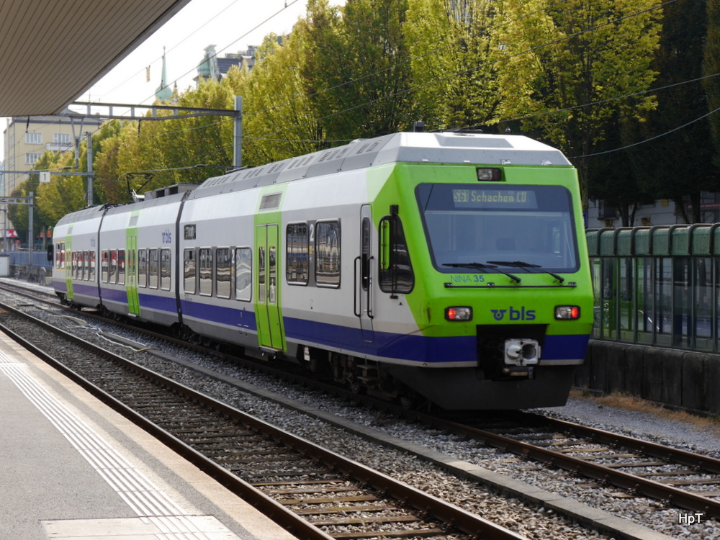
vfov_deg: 21.6
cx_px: 360
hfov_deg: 28.6
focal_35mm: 68
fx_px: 1414
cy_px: 270
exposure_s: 1/160
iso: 160
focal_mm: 34
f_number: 7.1
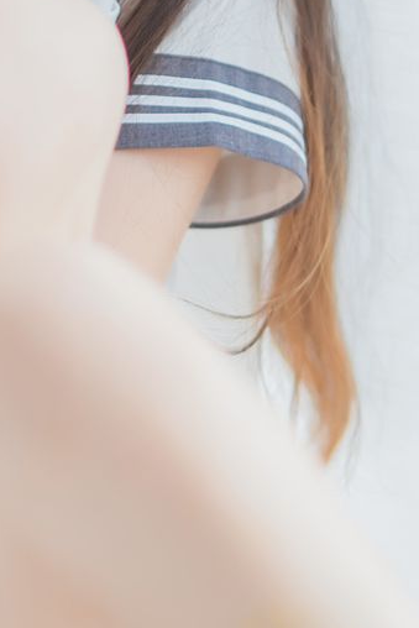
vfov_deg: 11.5
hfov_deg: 7.6
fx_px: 3088
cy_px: -50
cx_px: -194
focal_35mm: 177
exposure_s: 1/250
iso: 125
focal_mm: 50
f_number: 1.4
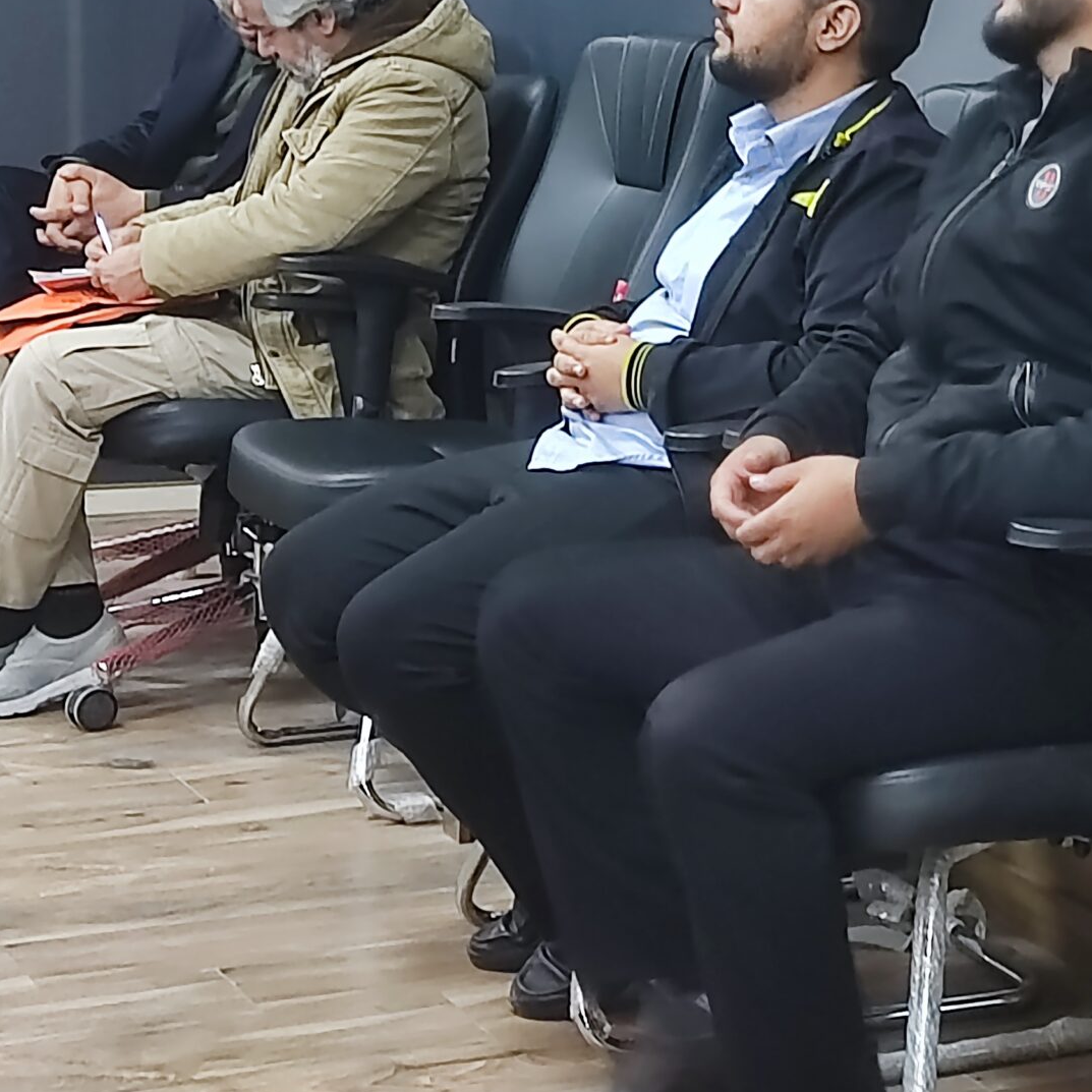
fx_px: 3462
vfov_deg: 17.8
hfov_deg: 17.4
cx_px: 1138
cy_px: 300
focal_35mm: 97
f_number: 1.79
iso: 348
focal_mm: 4.71
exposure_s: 1/50
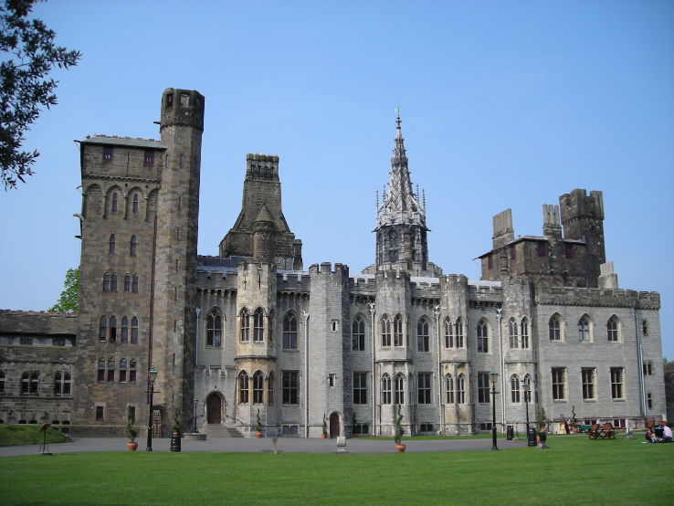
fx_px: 740
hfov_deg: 49.0
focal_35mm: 38
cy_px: 253
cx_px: 337
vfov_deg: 37.7
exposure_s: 1/210
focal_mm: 6.3
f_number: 6.4
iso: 50
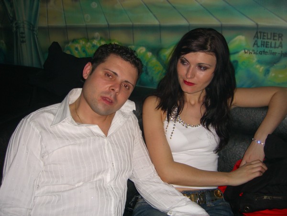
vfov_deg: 37.7
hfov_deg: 49.0
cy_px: 108
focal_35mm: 38
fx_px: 315
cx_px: 144
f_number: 2.8
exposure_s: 1/60
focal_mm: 7.9
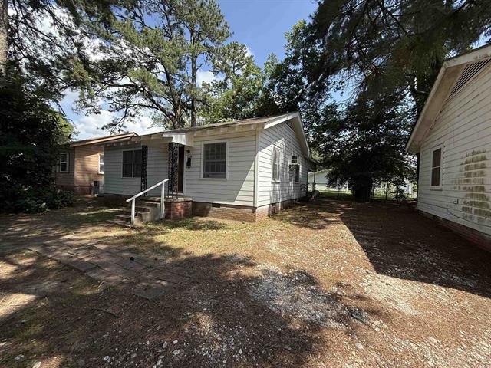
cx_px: 246
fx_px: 199
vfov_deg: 85.7
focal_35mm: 14
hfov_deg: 102.1
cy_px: 184
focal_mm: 2.22
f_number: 2.2
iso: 64
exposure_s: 1/1033
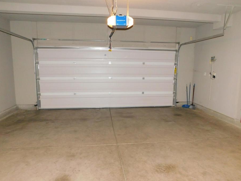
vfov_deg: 53.0
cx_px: 126
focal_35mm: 26
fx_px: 181
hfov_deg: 67.3
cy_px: 91
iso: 450
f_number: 3
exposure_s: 1/30
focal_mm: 4
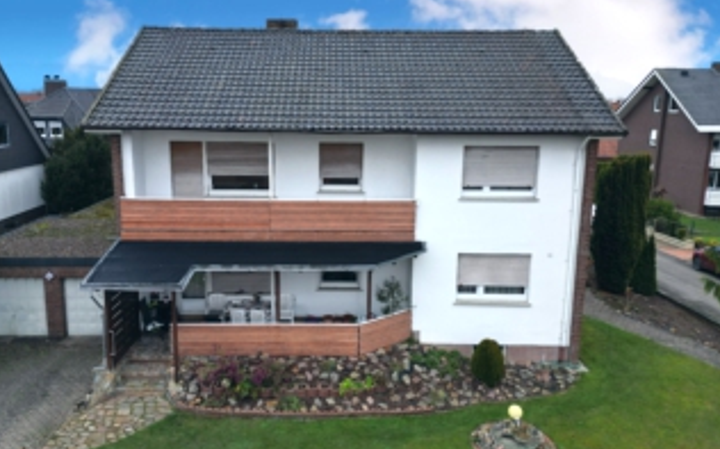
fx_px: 569
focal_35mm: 29
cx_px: 335
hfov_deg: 64.6
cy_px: 212
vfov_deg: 43.1
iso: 100
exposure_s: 1/320
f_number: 1.7
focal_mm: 6.72
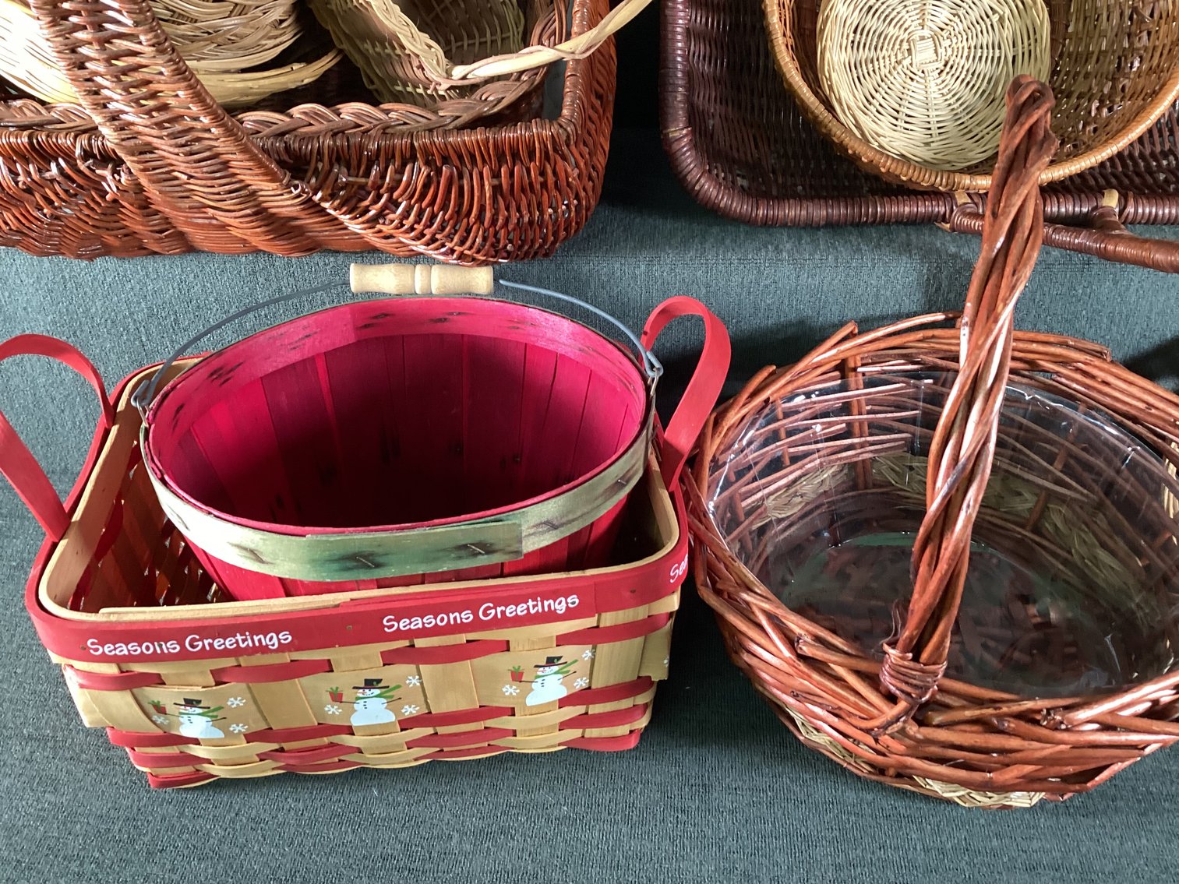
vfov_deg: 45.4
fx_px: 1056
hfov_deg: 58.3
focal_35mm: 31
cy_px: 442
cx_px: 590
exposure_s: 1/60
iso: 250
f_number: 2.4
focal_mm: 3.3
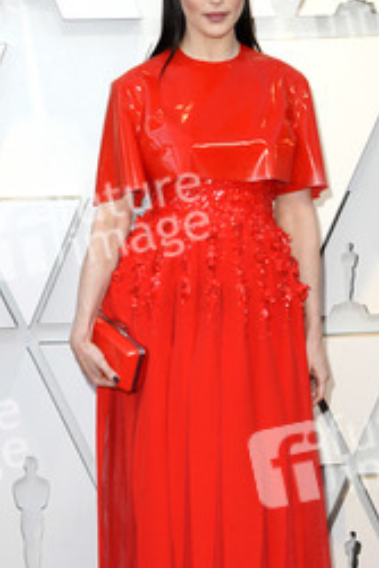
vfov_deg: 19.6
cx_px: 160
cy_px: 341
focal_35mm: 104
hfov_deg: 13.2
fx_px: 1640
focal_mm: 65
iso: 800
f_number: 7.1
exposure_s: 1/250
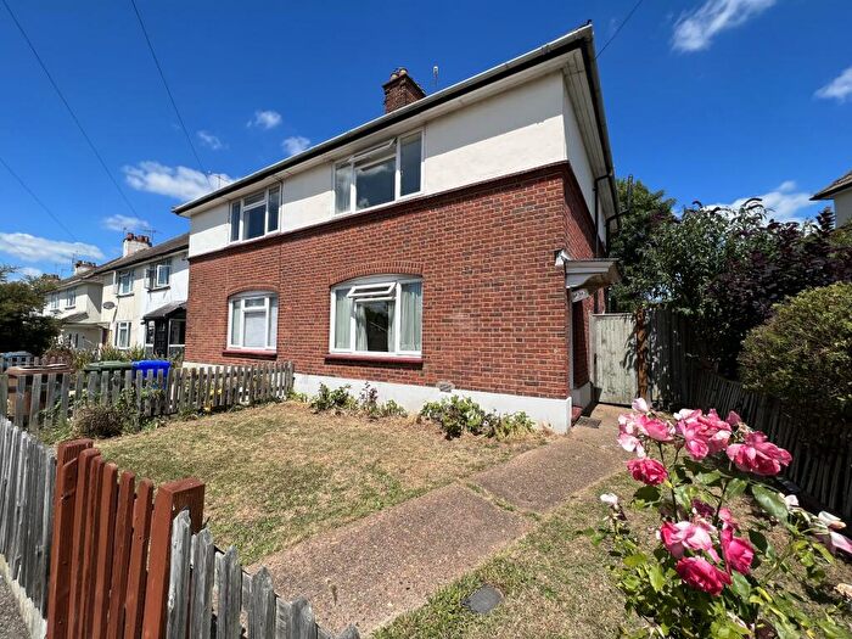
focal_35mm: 13
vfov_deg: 89.9
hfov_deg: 106.2
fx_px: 320
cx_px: 426
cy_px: 320
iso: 32
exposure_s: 1/1908
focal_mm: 1.57
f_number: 1.8
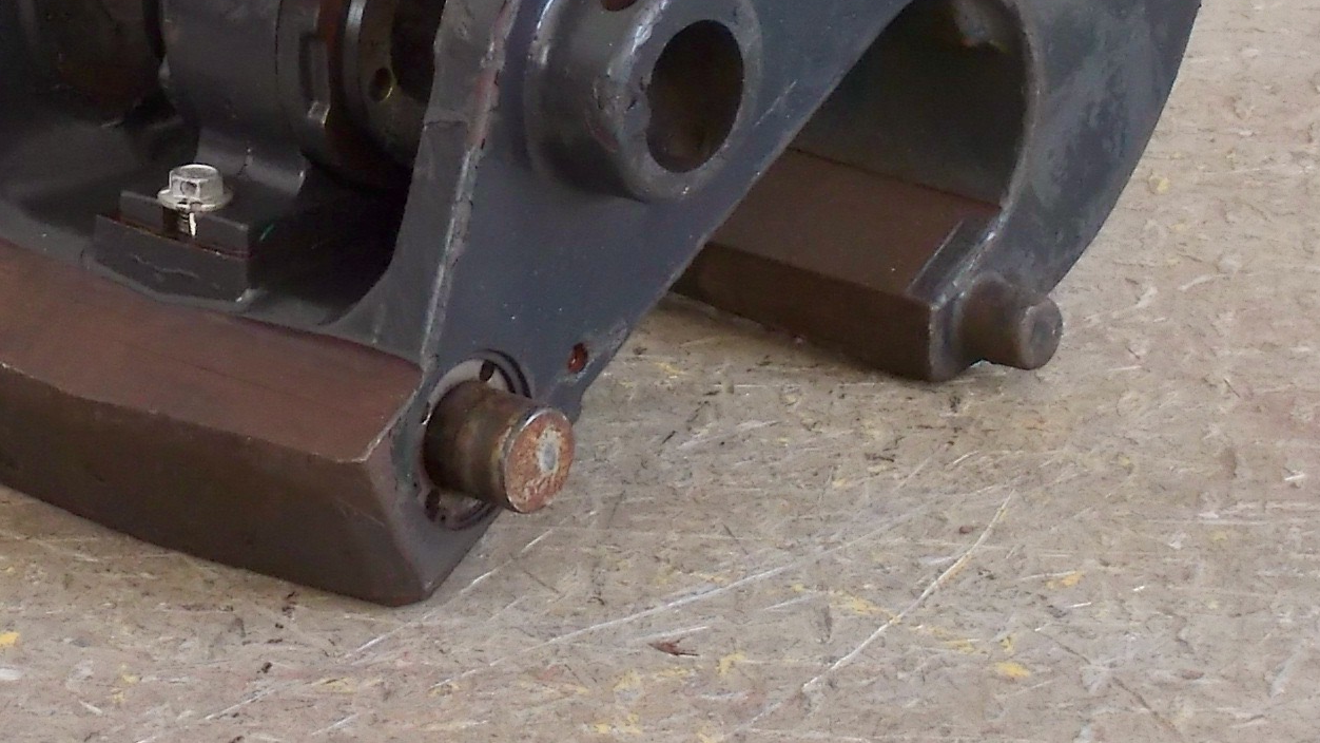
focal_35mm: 257
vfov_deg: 4.7
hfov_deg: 8.4
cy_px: 56
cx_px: 522
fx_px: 8995
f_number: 6.5
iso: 200
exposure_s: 1/60
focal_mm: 23
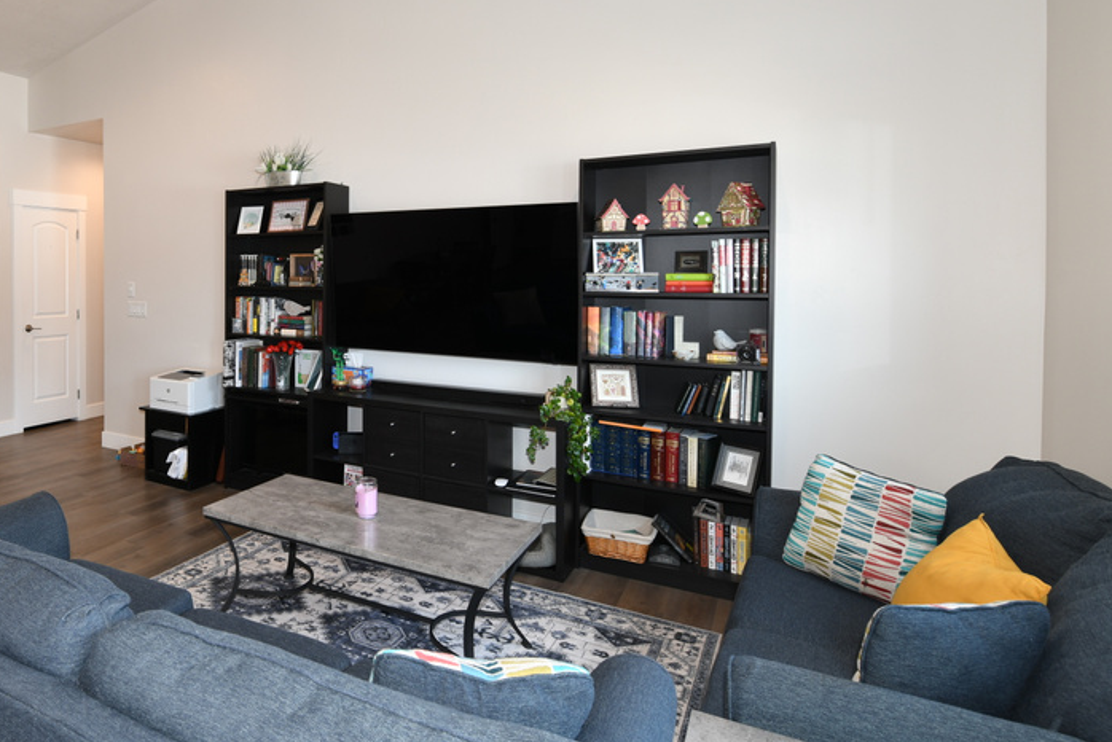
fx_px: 680
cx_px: 298
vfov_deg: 56.8
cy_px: 292
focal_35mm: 22
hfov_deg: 73.8
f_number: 7.1
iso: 200
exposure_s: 1/13
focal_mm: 15
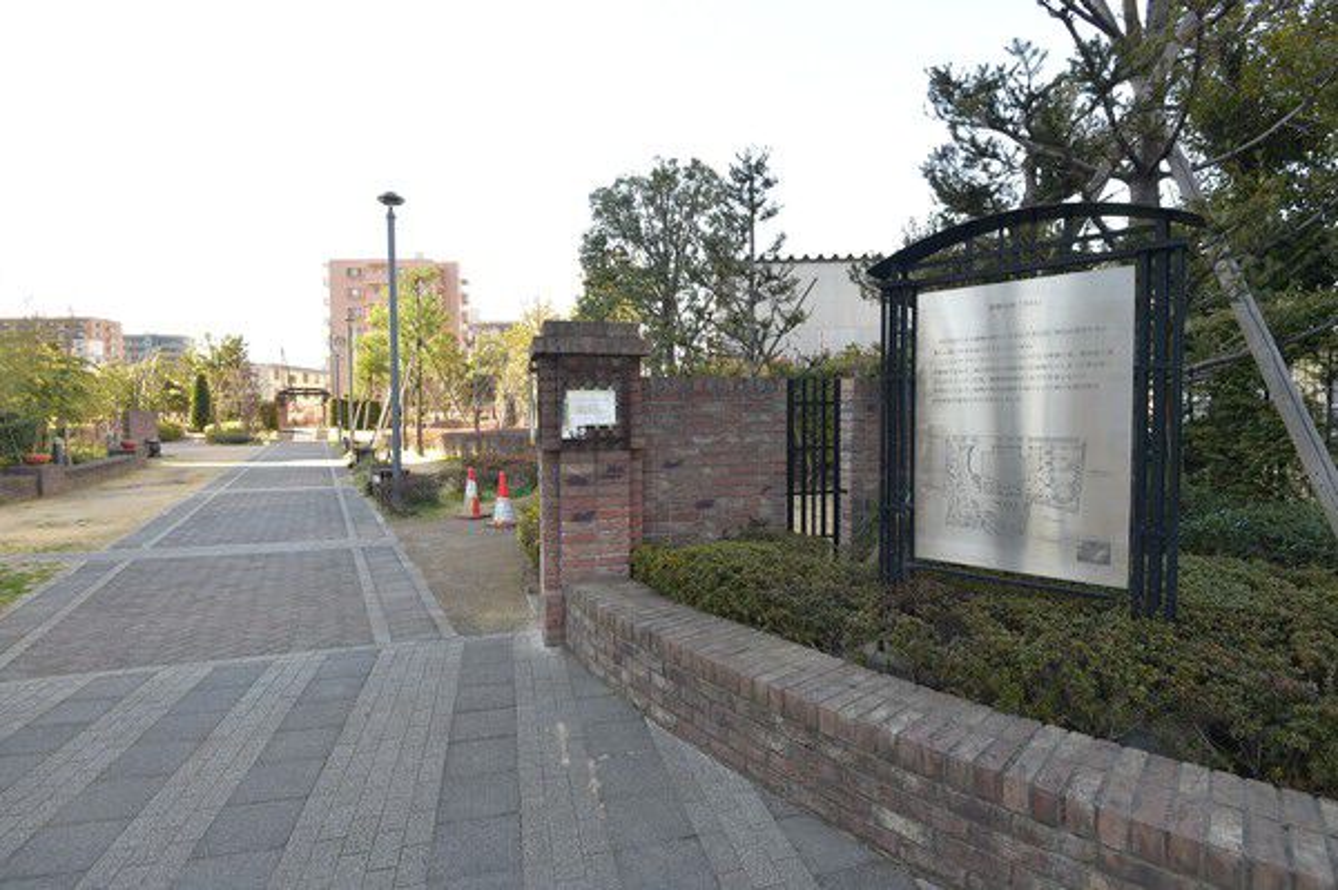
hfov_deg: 90.0
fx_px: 668
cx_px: 669
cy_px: 445
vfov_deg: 67.3
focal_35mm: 18
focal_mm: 18
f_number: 5.6
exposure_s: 1/200
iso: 400
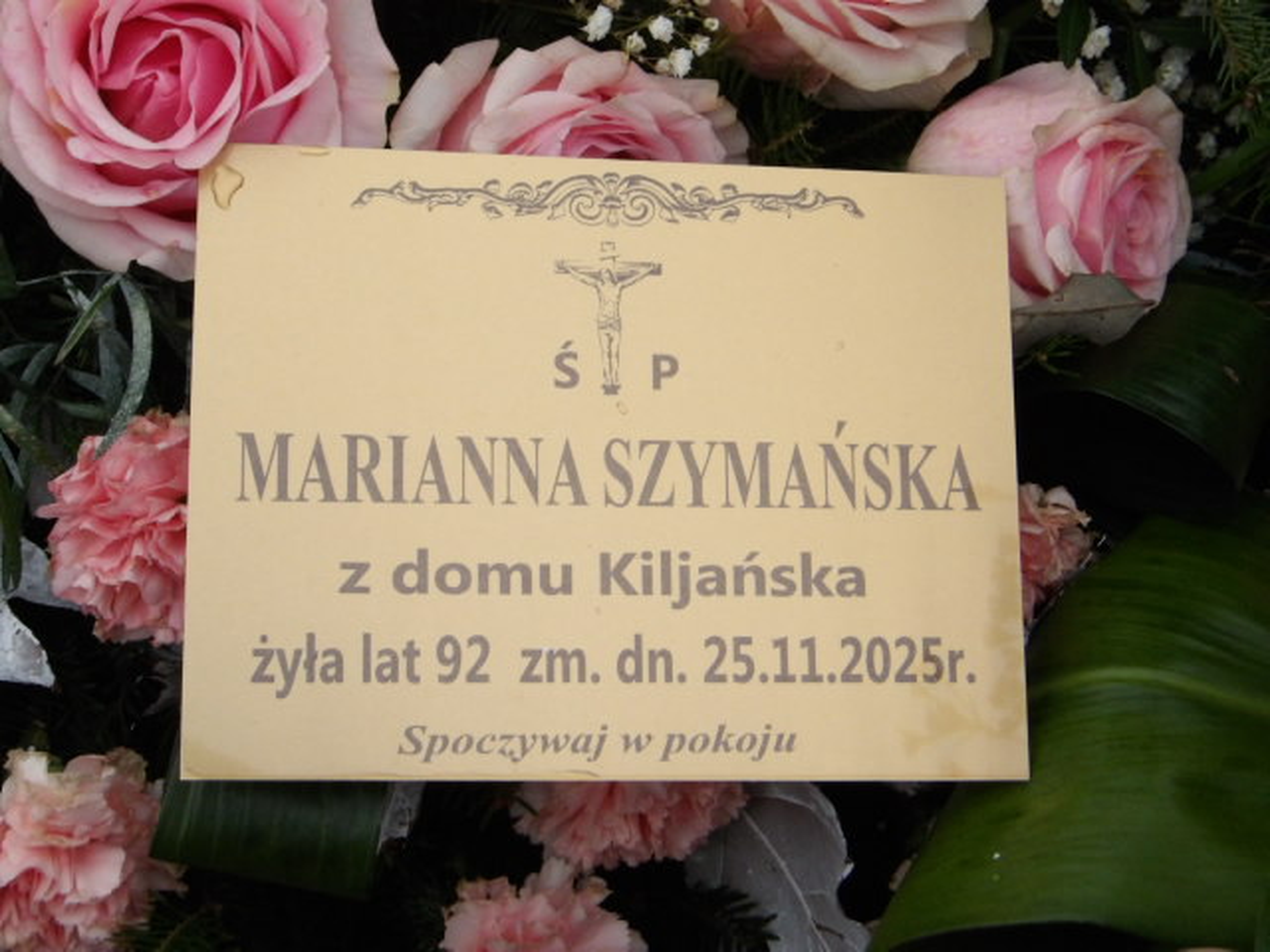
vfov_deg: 21.0
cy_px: 476
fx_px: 2568
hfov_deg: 27.8
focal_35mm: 70
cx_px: 635
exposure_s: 1/60
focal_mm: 12.5
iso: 728
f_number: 17.2
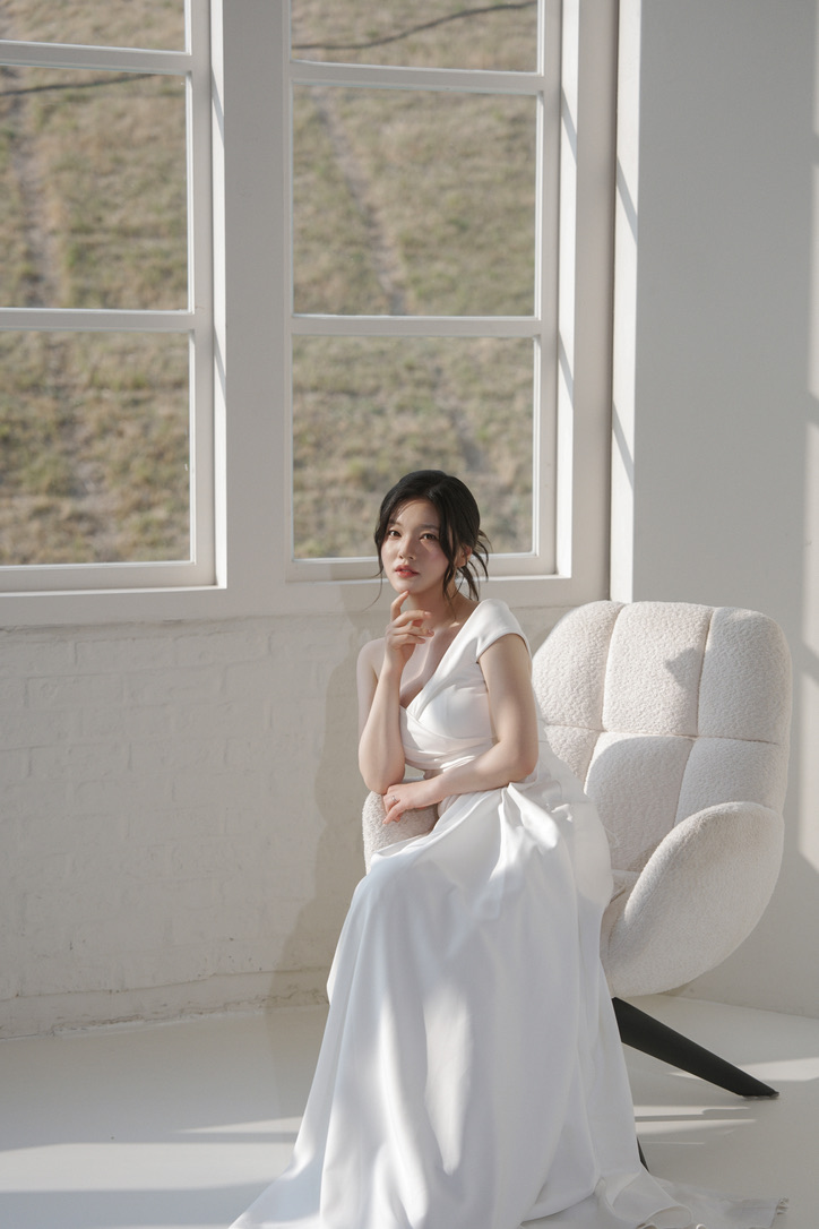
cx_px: 410
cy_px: 614
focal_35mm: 70
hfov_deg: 19.5
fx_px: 2389
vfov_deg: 28.8
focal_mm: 70
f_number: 2.8
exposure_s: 1/400
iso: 125
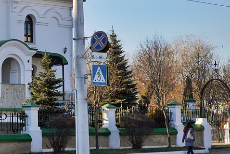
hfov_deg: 17.3
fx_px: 722
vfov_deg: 12.0
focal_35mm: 113
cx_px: -41
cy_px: -10
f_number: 5
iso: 400
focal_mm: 30
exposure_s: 1/1250
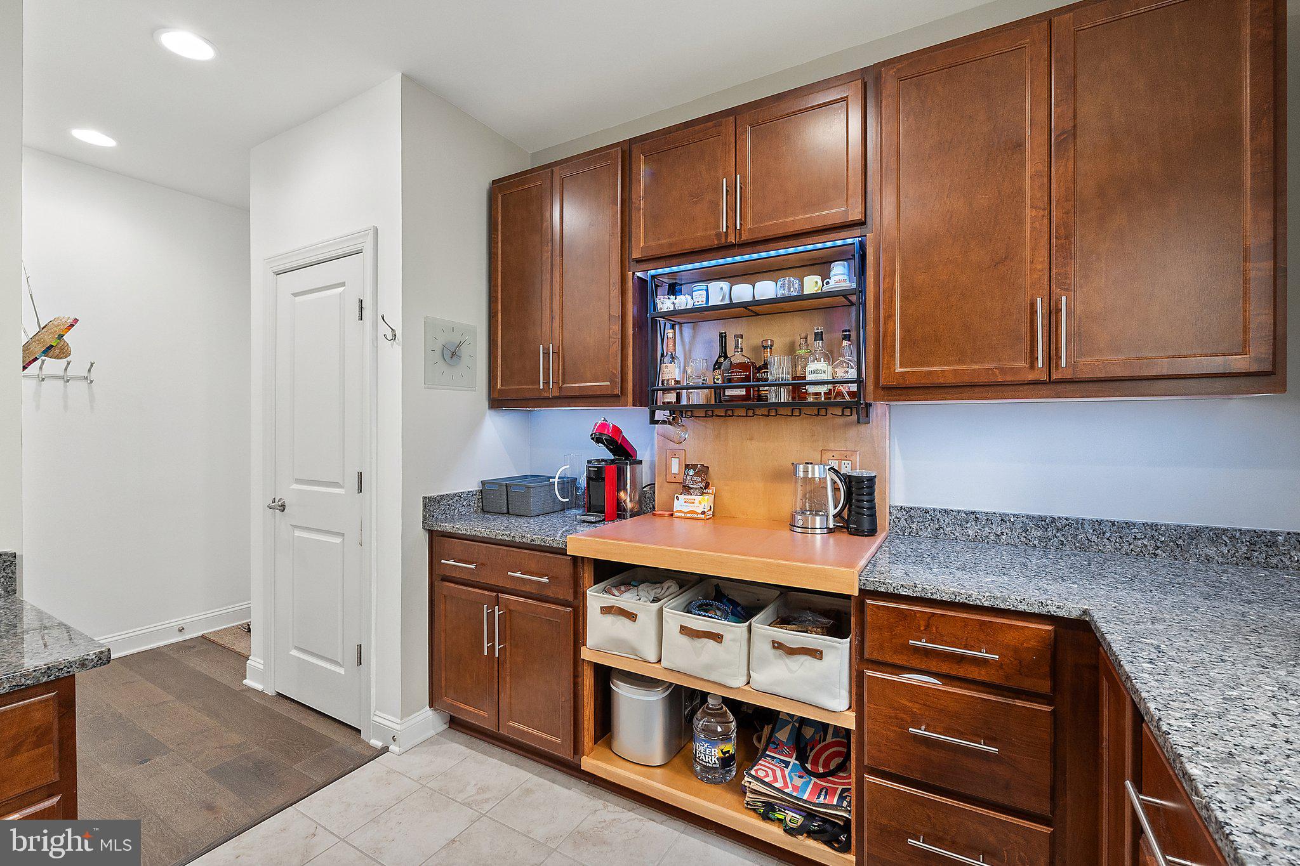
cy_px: 433
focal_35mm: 15
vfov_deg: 77.3
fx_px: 542
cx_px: 650
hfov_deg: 100.4
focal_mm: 10
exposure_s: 1/3
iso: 800
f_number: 8
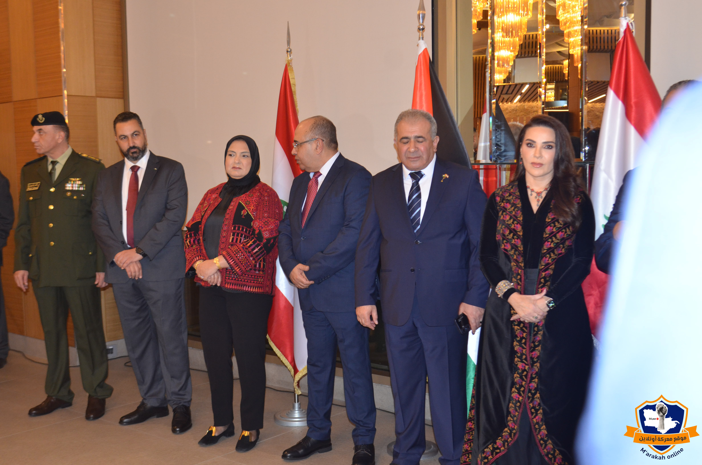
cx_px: 351
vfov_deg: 31.8
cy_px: 232
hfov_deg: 46.5
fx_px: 817
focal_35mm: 42
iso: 800
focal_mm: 28
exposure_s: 1/60
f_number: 4
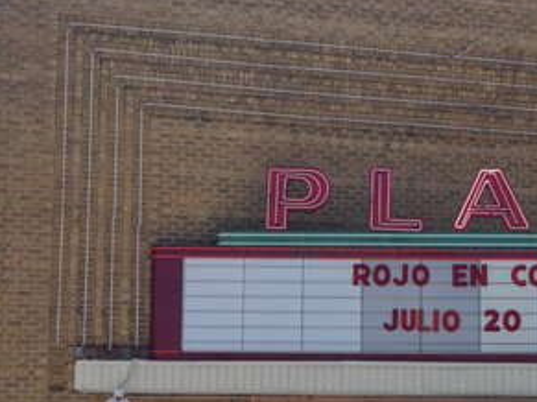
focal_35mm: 103
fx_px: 1597
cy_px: 266
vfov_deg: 14.3
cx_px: 467
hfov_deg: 18.8
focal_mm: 26
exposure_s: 1/125
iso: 100
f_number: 11
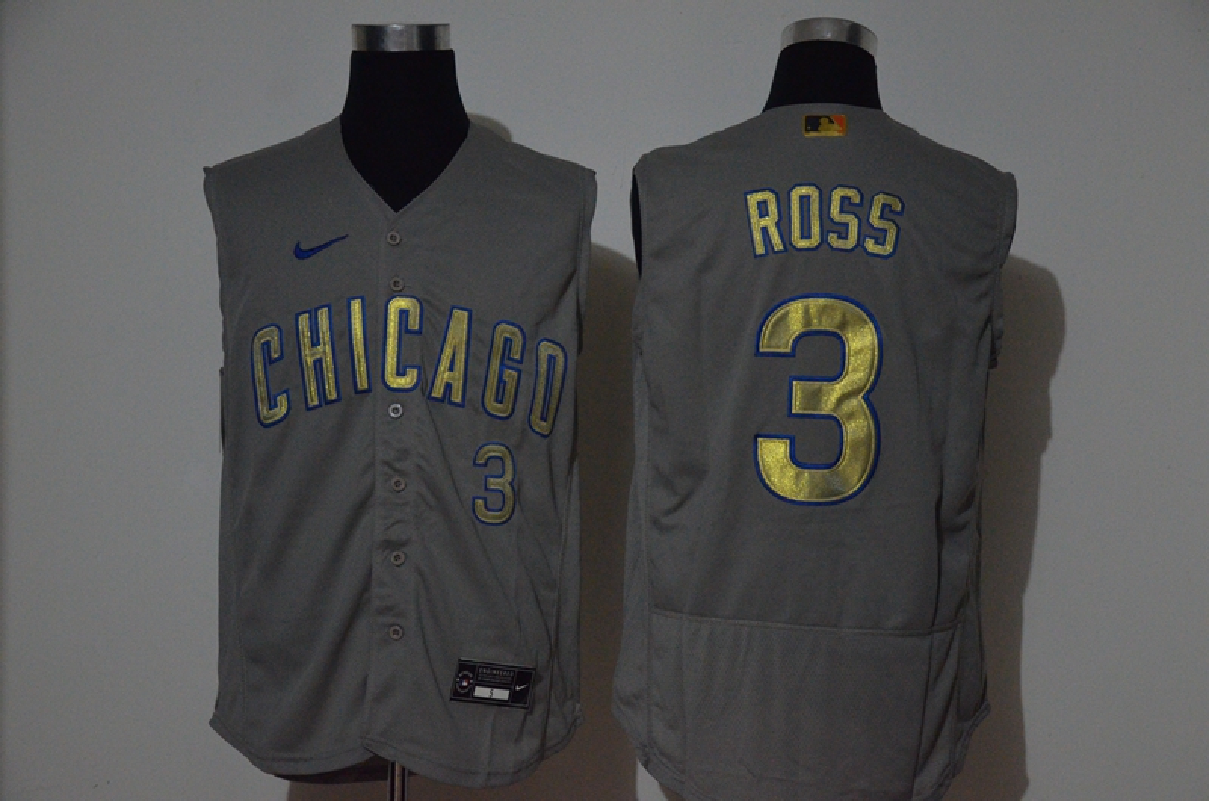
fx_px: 2413
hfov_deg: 28.1
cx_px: 604
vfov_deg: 18.8
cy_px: 400
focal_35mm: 72
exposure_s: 1/50
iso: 4000
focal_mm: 48
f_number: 4.5
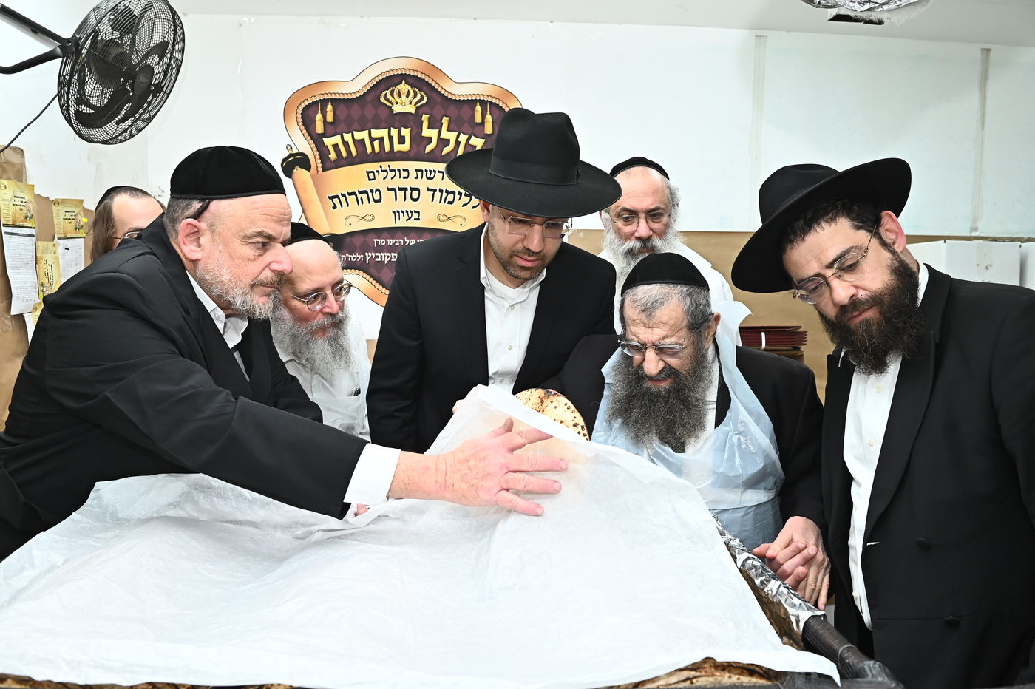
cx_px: 518
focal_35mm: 24
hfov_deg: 73.8
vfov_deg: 53.1
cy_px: 344
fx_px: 690
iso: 1600
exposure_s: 1/200
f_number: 7.1
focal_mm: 24
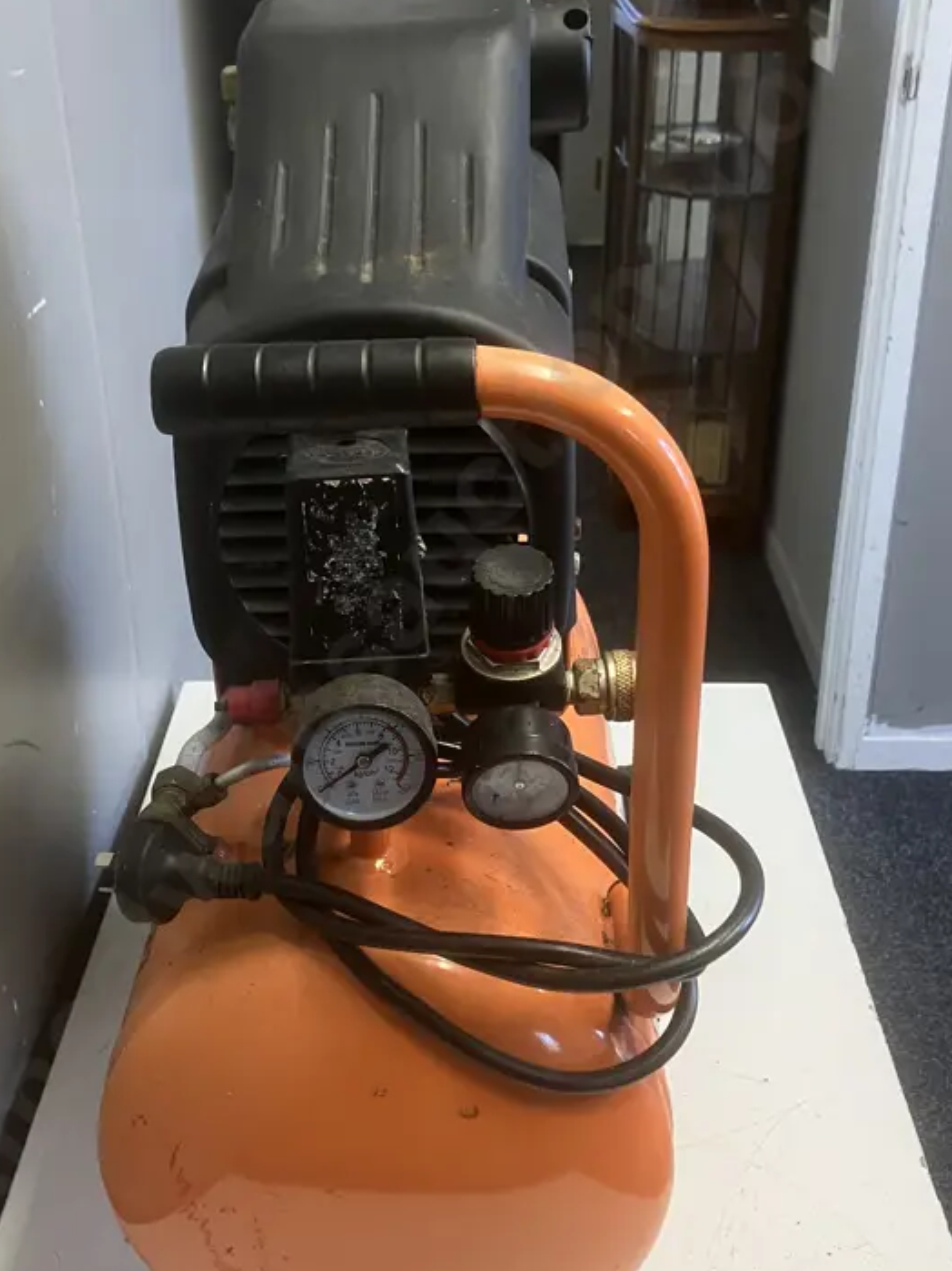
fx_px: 1504
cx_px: 345
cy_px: 684
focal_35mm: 41
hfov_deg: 34.9
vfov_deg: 45.7
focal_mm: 3.99
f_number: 1.8
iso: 100
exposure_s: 1/50
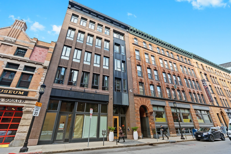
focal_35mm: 16
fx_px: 103
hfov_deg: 96.7
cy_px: 77
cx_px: 116
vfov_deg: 73.7
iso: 640
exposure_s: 1/400
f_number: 4
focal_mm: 16
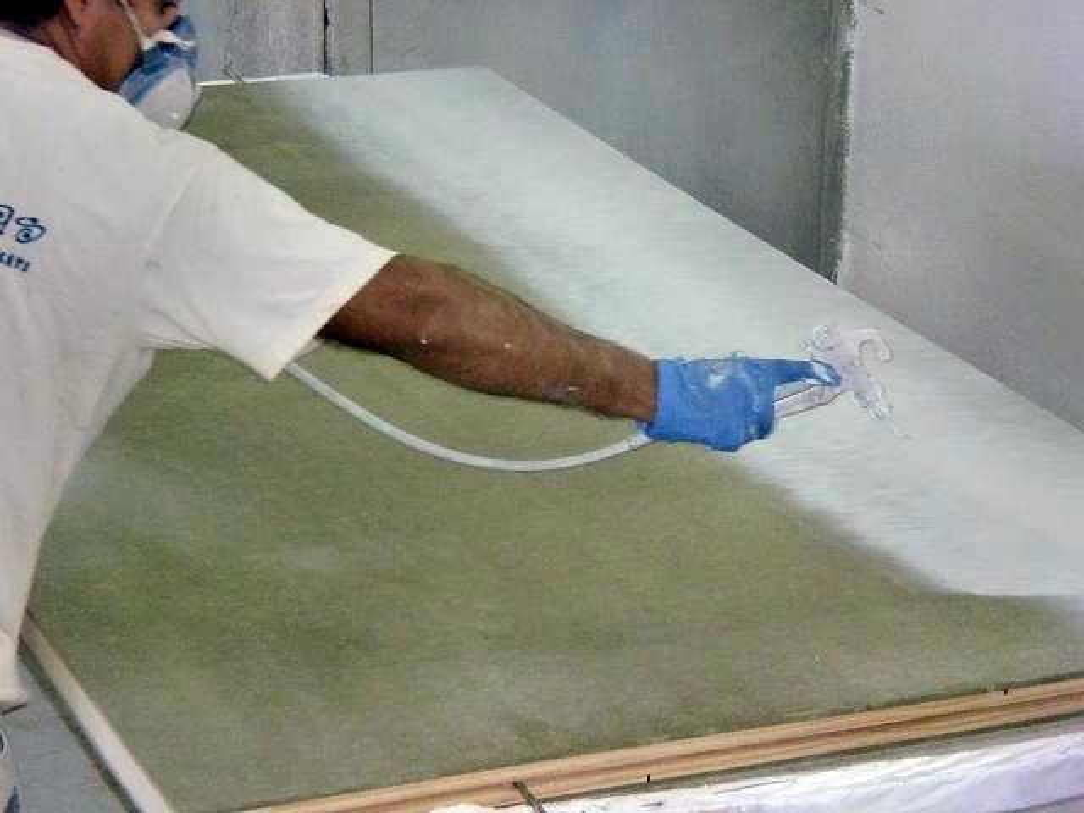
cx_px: 542
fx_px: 3319
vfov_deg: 14.0
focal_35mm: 106
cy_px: 406
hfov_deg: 18.5
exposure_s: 1/60
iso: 400
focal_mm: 18.9
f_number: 5.9
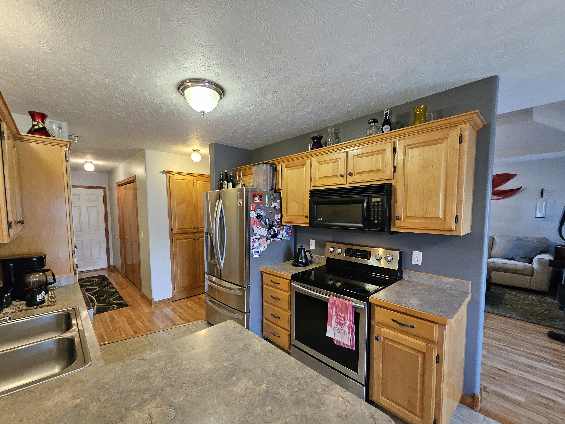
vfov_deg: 85.5
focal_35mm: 14
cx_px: 269
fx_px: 229
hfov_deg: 102.0
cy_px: 227
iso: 400
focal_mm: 1.74
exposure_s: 1/60
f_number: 2.2
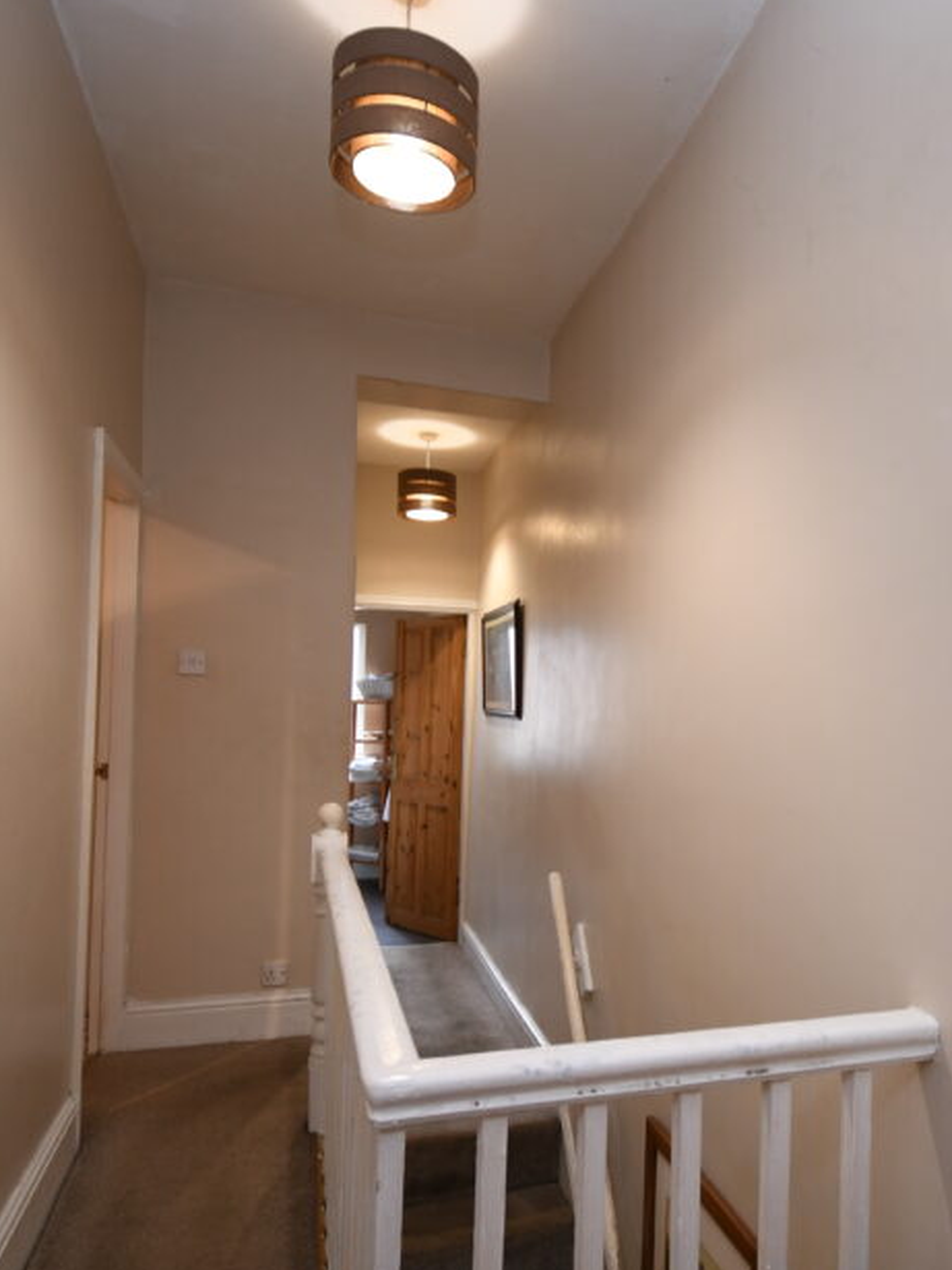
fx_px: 880
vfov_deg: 71.4
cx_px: 622
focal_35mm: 24
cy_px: 698
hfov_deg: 55.8
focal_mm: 10
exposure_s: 1/13
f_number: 4.5
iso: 560
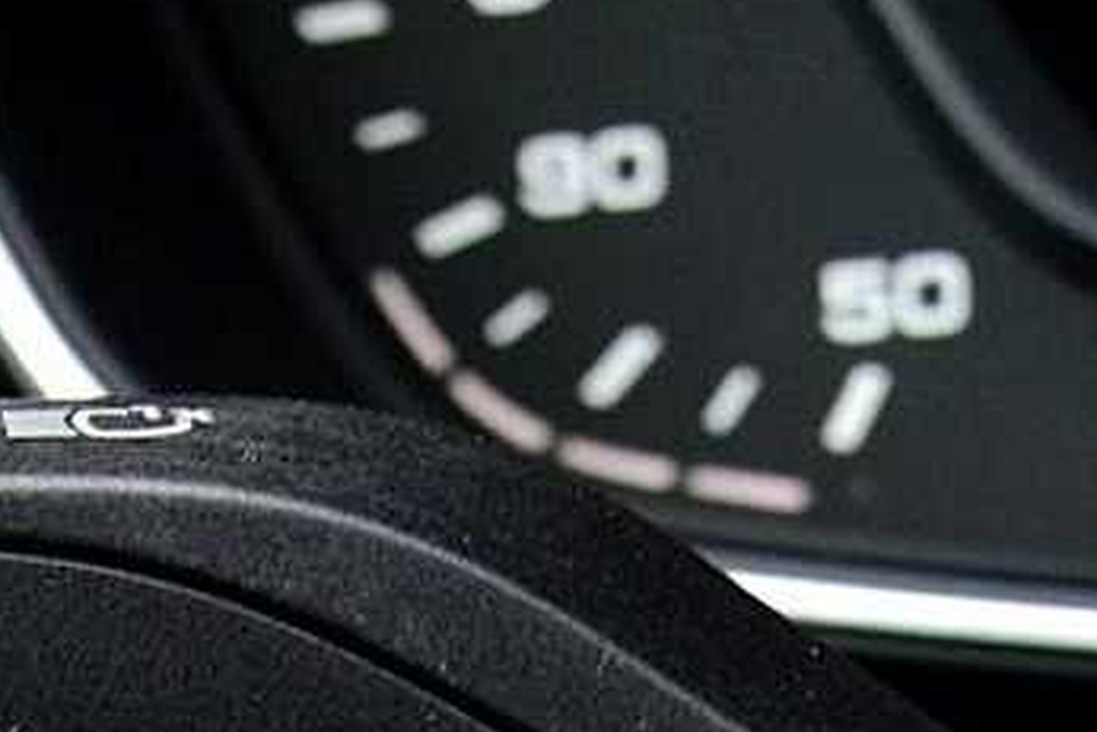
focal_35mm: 267
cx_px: 38
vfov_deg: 5.0
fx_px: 8135
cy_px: 1964
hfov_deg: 7.7
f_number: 8
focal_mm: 32
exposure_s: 1/80
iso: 400
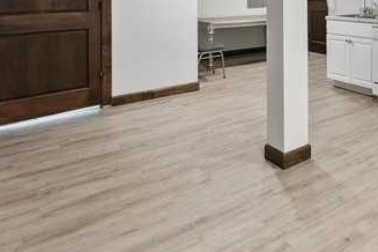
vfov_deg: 36.0
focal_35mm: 33
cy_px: 0
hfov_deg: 50.2
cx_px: 346
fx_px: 346
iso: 200
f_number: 8
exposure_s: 1/4
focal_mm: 12
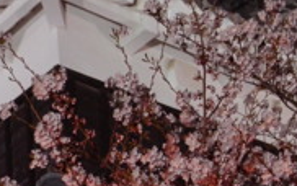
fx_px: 2437
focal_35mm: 301
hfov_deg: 6.8
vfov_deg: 4.4
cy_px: 186
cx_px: 553
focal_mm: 35
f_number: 4.5
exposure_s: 1/50
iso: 1250
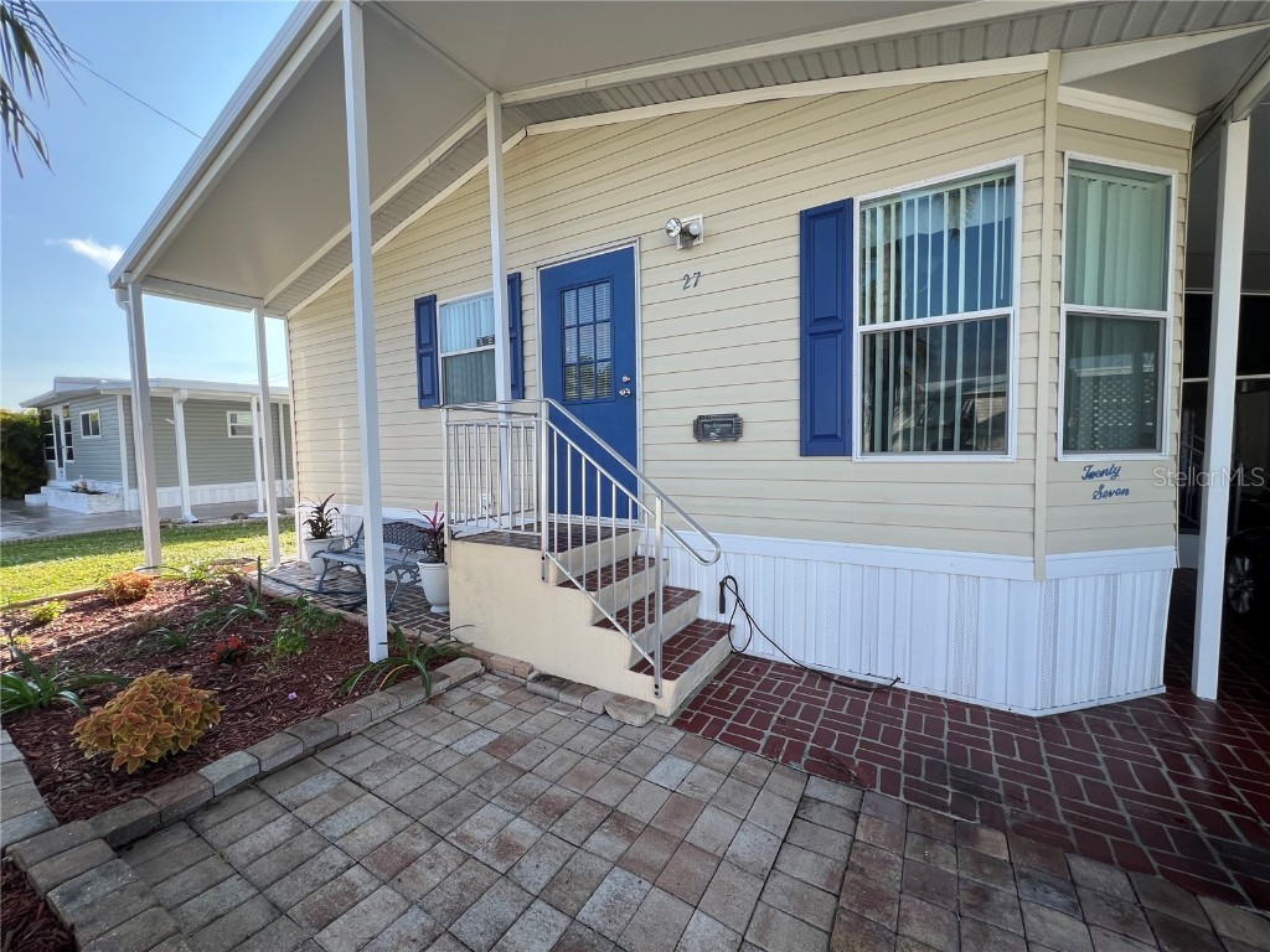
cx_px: 635
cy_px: 476
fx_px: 477
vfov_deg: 89.9
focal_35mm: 13
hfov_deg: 106.2
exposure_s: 1/477
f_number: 1.8
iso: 32
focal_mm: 1.57
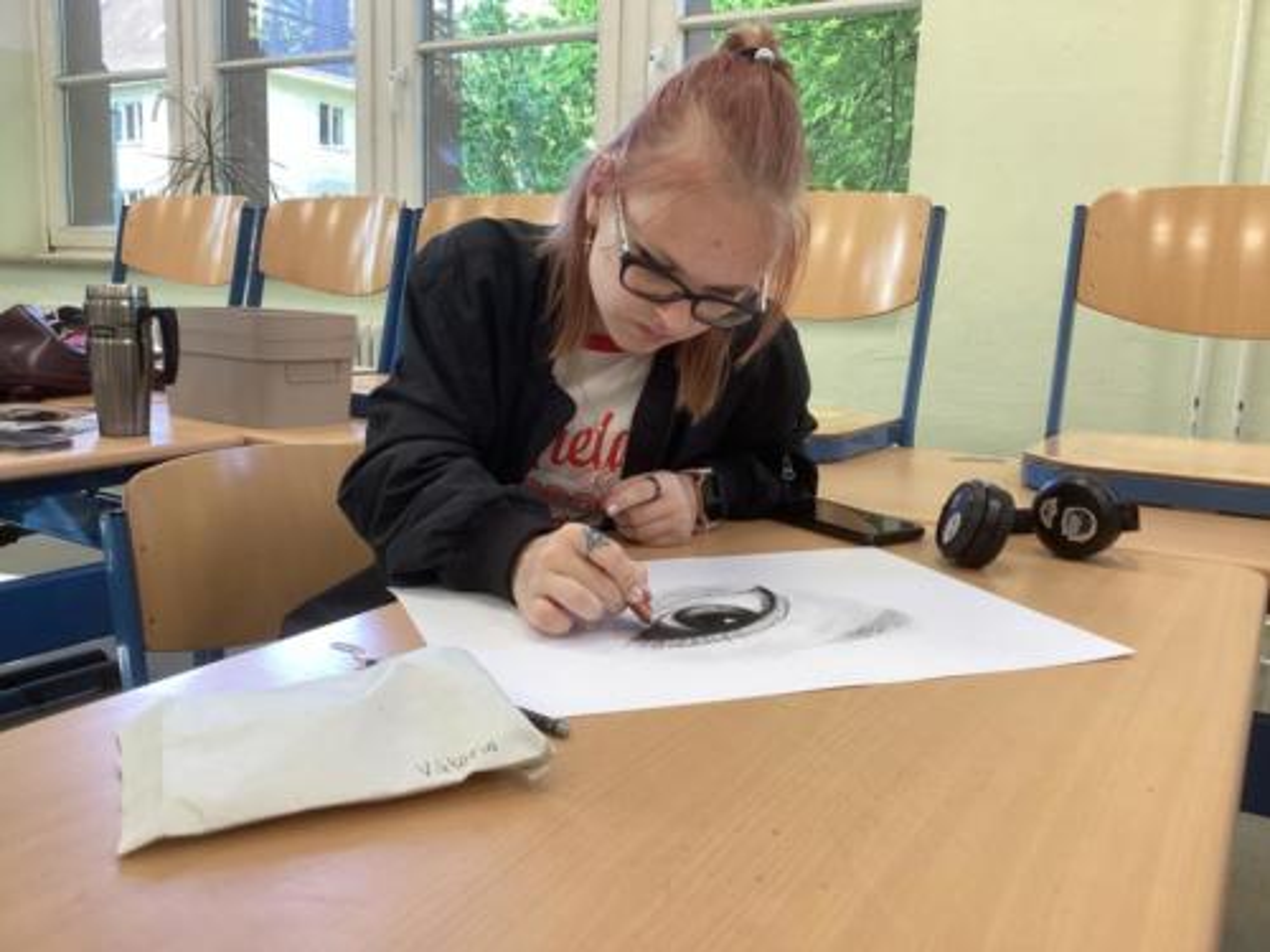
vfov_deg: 45.4
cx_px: 635
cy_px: 476
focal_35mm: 31
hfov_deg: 58.4
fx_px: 1137
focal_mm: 3.3
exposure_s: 1/60
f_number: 2.4
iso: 80
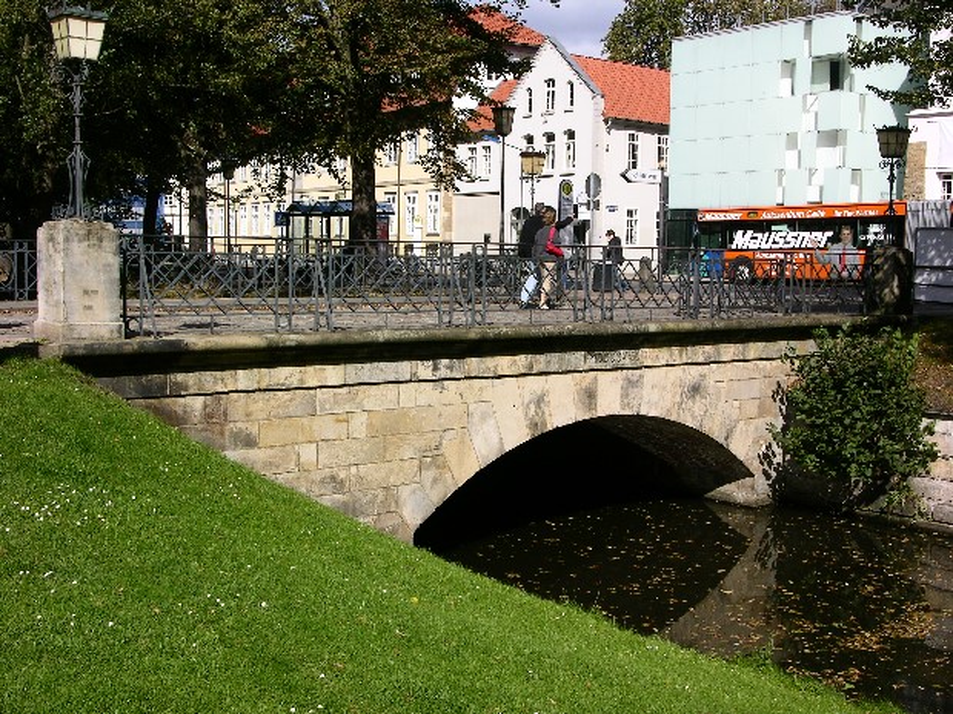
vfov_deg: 29.1
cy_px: 357
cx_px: 476
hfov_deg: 38.2
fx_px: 1377
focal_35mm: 50
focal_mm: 12.7
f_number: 7.6
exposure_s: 1/142
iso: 50
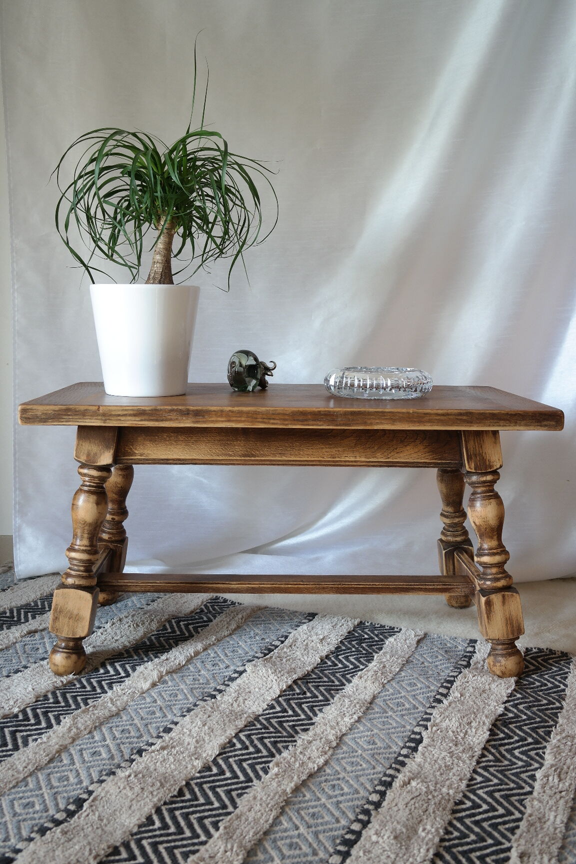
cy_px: 432
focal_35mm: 36
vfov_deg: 53.1
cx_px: 288
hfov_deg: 36.9
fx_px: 864
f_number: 5.6
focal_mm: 24
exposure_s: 1/30
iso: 200
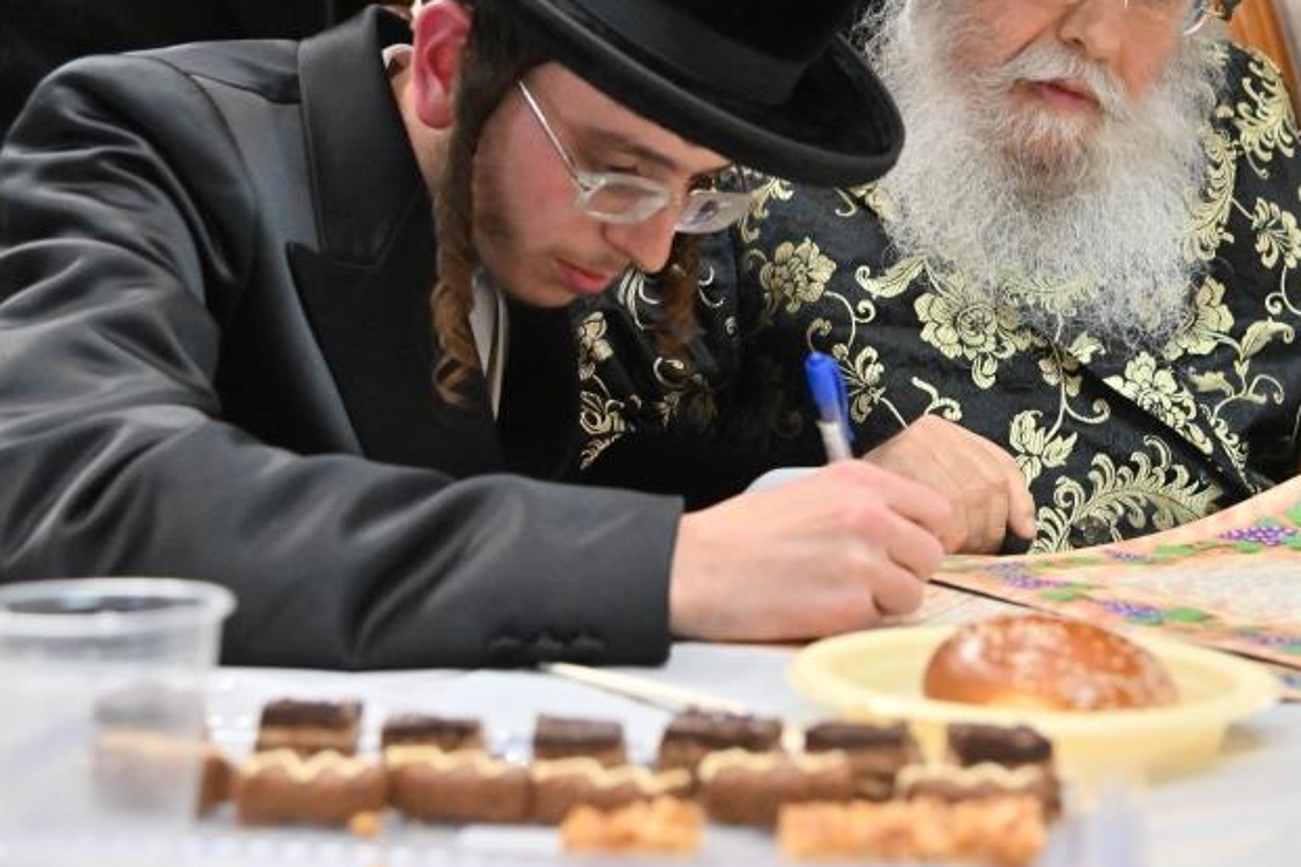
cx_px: 681
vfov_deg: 20.5
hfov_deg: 30.5
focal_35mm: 66
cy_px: 238
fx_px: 2385
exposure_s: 1/160
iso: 2000
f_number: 4
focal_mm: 40
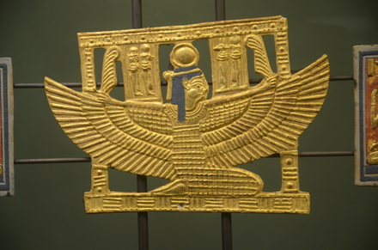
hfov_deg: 15.2
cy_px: 125
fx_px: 1414
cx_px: 189
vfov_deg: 10.1
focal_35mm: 135
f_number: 5.3
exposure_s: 1/60
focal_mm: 90
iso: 1000
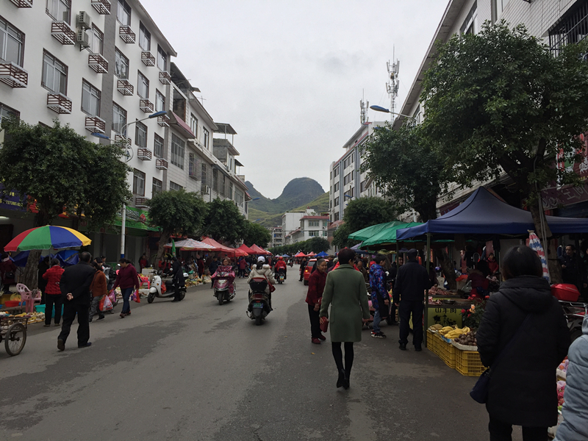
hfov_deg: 61.7
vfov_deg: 48.2
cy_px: 220
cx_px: 294
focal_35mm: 29
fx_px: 493
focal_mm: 4.15
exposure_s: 1/514
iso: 32
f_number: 2.2
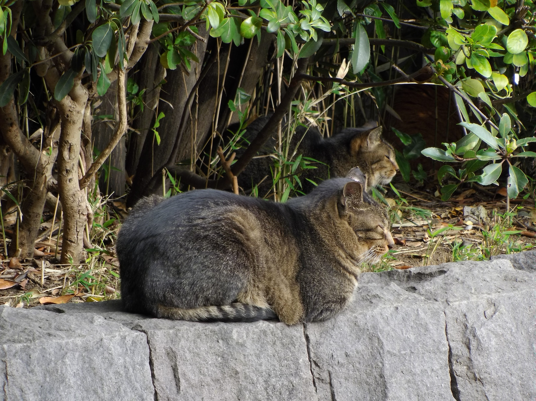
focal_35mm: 250
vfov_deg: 5.9
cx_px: 268
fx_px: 3867
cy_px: 200
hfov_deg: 7.9
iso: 125
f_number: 6.5
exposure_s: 1/50
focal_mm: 45
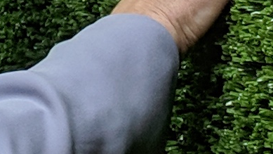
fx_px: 2136
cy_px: -375
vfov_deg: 3.9
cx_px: -414
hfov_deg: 6.9
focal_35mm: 295
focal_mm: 4.67
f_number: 2
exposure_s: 1/120
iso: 79
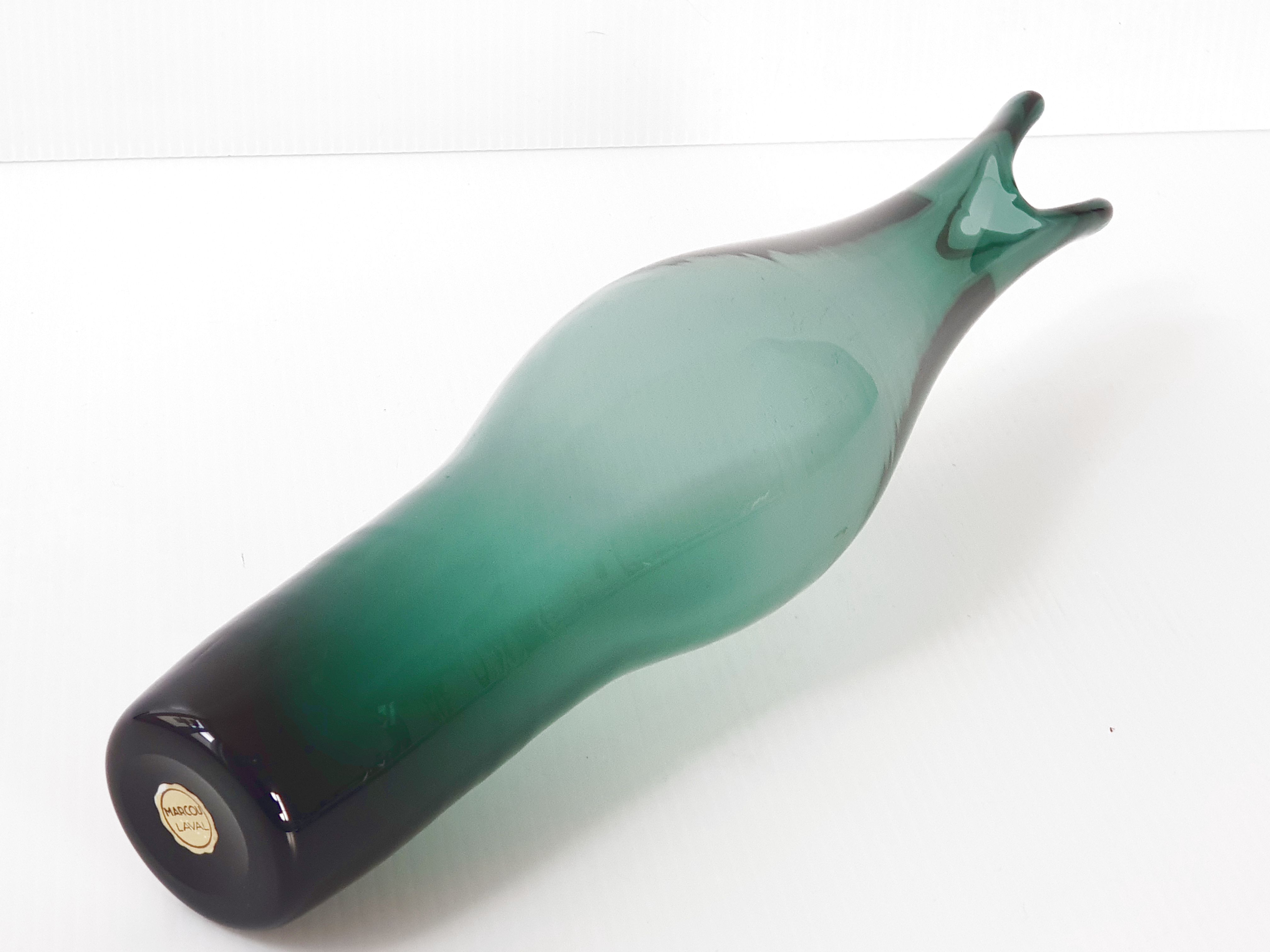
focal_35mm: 52
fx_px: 1908
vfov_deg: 28.0
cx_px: 635
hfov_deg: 36.8
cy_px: 476
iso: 100
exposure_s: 1/33
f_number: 2.4
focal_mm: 6
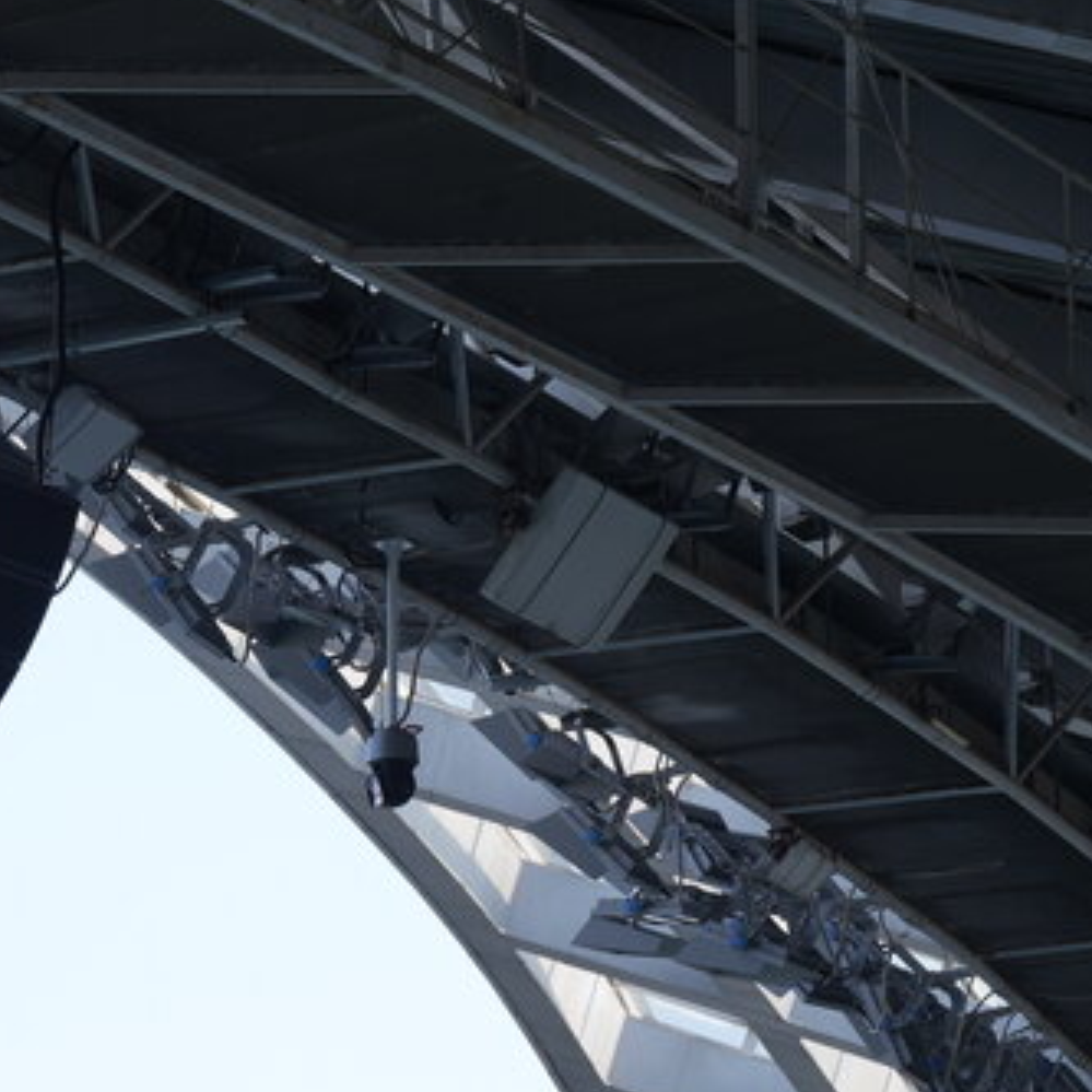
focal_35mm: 242
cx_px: 66
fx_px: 8637
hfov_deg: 7.2
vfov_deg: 7.2
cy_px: 621
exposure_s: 1/250
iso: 160
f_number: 6.3
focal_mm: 148
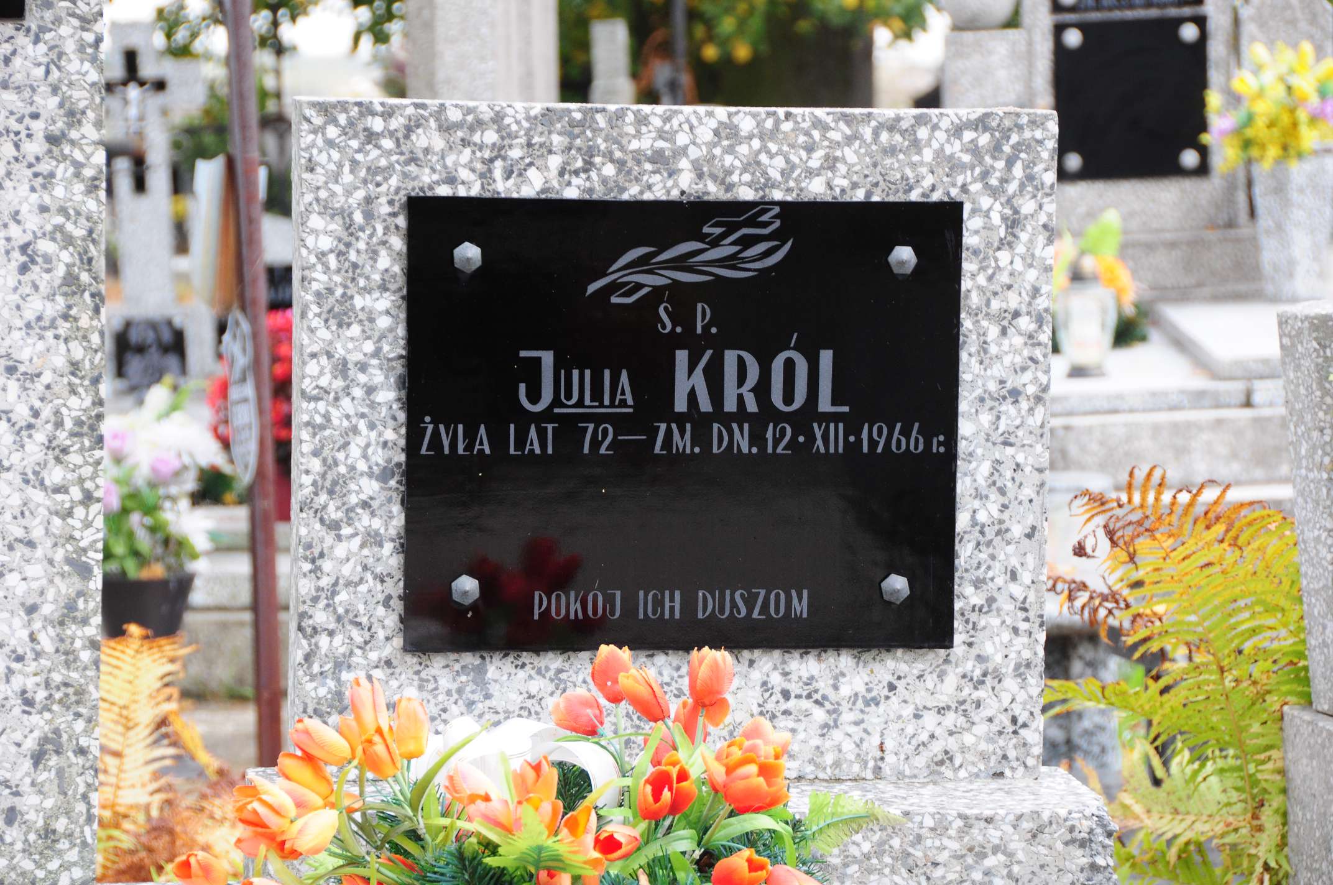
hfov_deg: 14.4
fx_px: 5270
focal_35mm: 142
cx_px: 666
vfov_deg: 9.6
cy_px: 442
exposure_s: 1/125
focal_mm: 95
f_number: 7.1
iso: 400
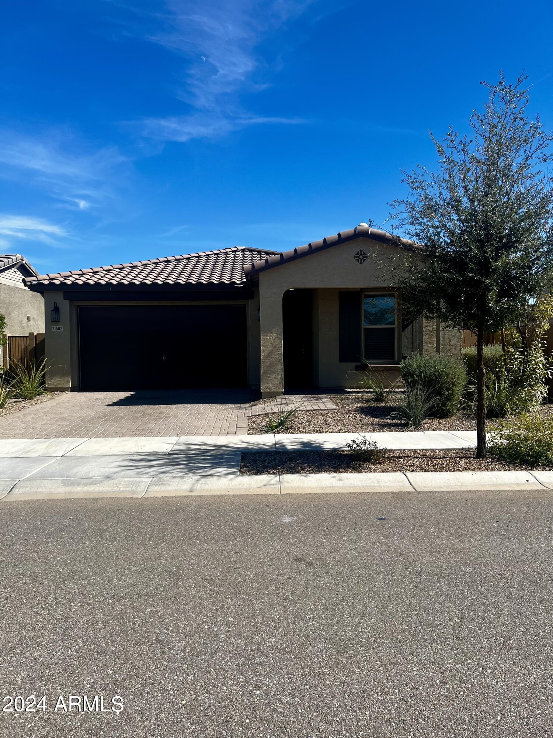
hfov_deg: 53.1
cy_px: 369
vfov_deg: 67.3
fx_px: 554
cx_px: 276
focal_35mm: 26
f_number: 1.5
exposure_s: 1/3831
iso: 50
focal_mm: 5.7
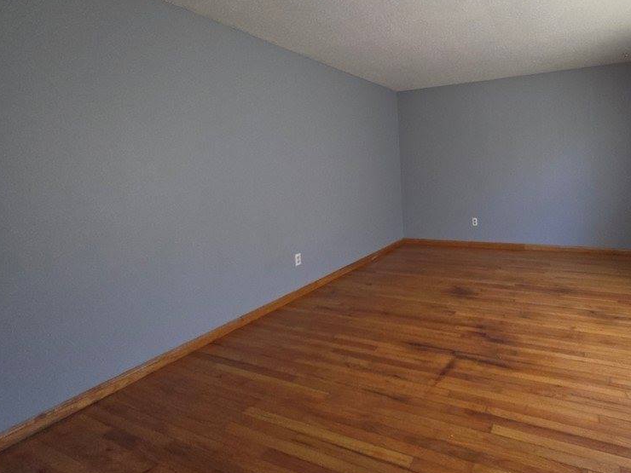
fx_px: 328
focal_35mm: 18
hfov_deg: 84.3
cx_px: 427
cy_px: 196
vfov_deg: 71.1
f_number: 1.9
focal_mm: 2.2
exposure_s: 1/60
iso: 200
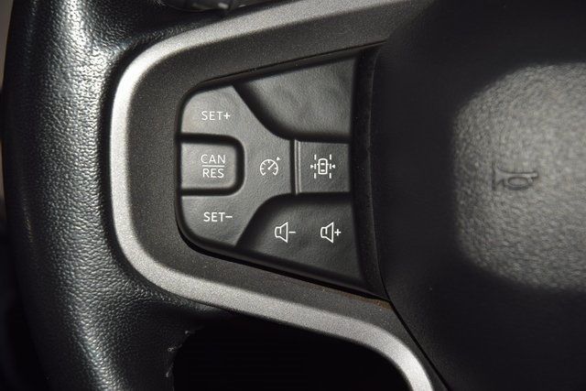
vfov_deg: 13.0
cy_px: 196
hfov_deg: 19.5
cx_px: 293
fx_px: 1709
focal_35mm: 105
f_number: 8
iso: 100
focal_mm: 70
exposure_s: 1/125
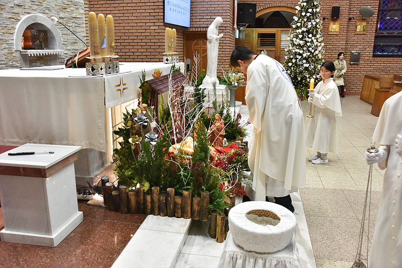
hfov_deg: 58.7
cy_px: 134
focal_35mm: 32
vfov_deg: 41.1
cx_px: 201
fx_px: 357
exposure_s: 1/125
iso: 12800
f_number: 5
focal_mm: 32
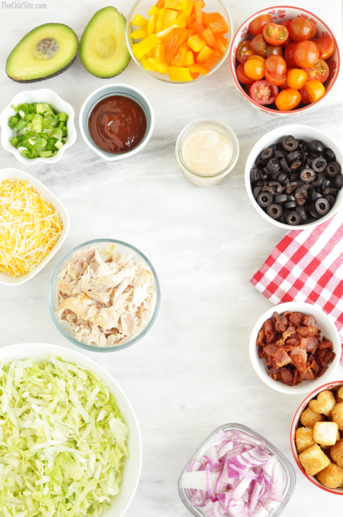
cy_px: 258
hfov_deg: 18.1
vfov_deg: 27.0
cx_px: 172
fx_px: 1075
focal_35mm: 75
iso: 320
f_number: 5
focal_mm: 50
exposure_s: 1/60
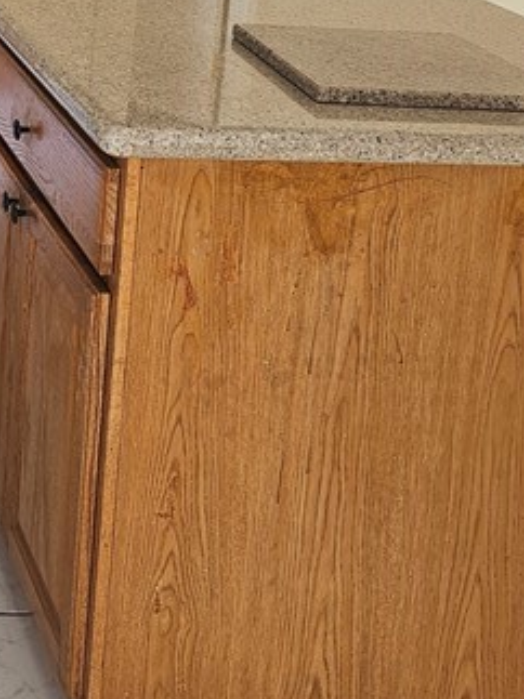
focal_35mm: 73
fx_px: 1474
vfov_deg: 24.3
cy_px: -132
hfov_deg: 18.4
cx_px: -206
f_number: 1.7
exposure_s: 1/120
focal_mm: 6.3
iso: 80
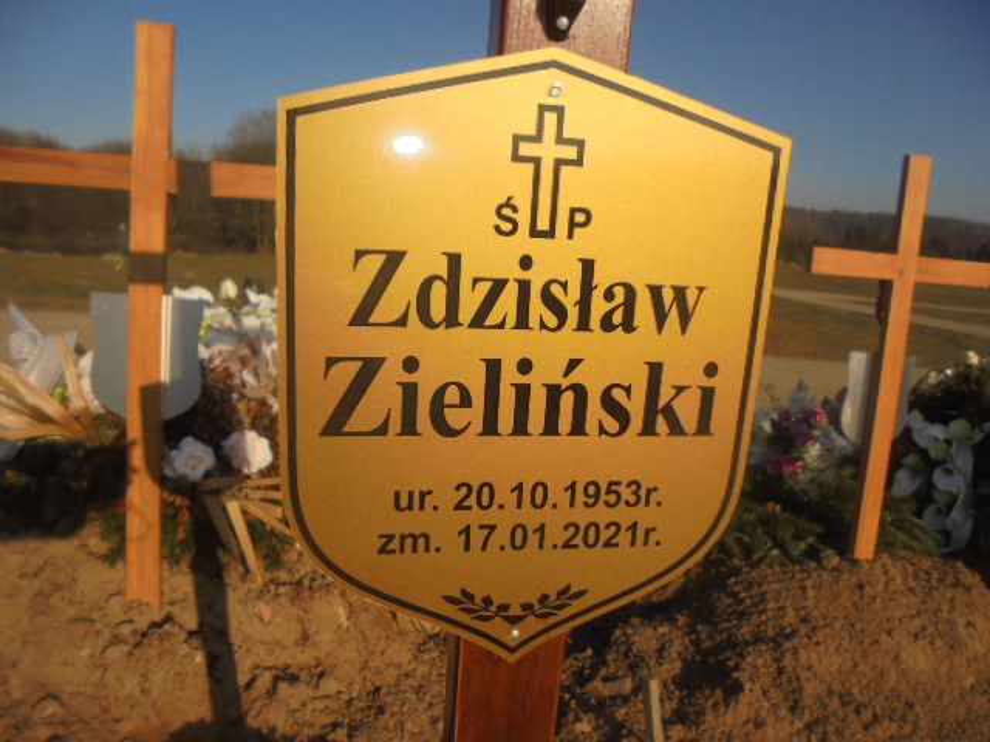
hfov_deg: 67.3
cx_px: 495
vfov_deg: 53.1
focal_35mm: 26
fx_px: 744
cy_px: 371
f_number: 11.5
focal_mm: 4.6
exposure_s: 1/250
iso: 100
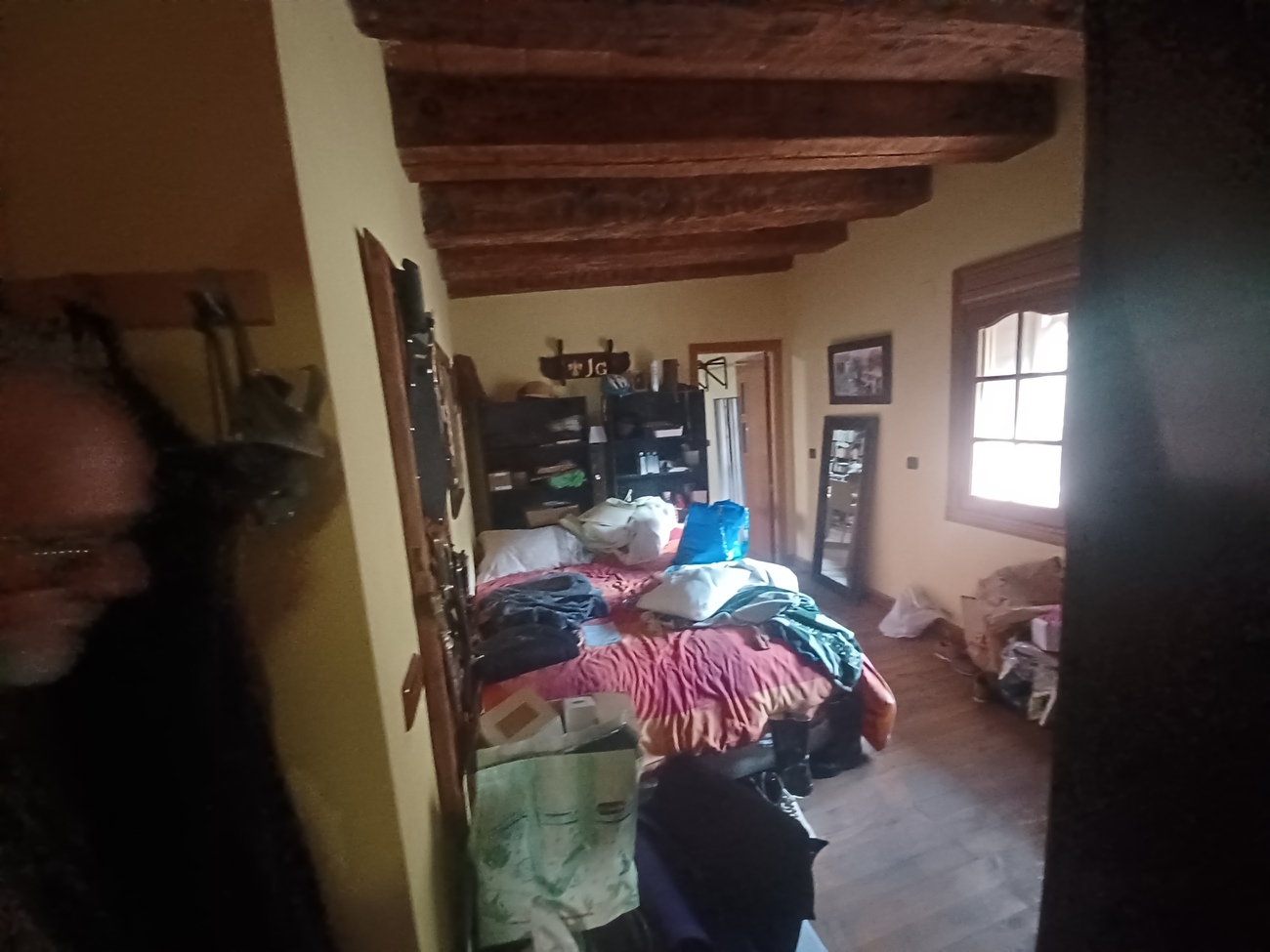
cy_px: 476
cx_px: 635
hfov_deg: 106.2
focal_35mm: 13
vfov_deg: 89.9
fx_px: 477
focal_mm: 1.42
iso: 640
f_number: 2.2
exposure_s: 1/15
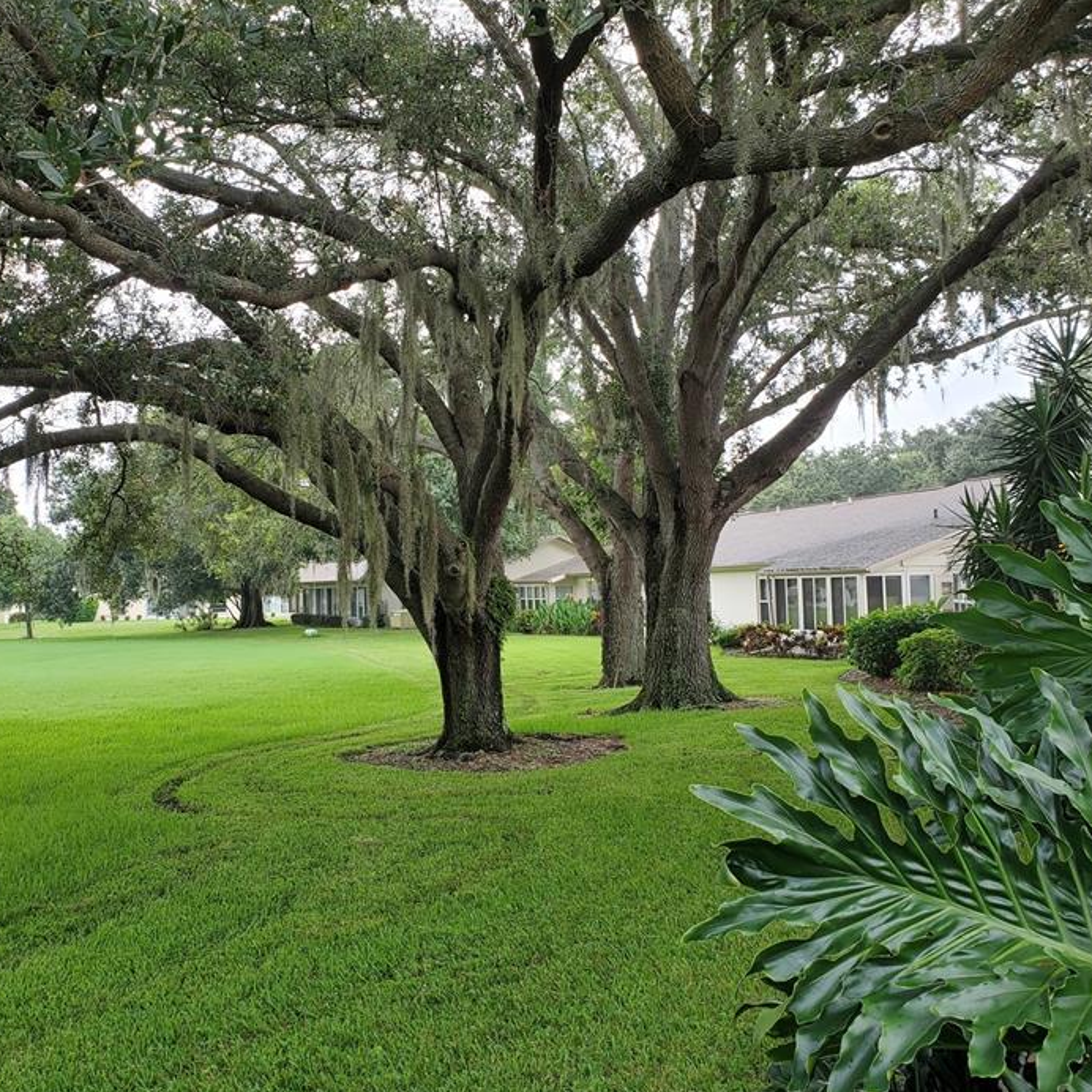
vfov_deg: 48.4
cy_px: 492
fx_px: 1213
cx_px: 409
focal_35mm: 34
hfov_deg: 48.0
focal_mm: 4.3
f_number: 2.4
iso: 50
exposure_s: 1/120
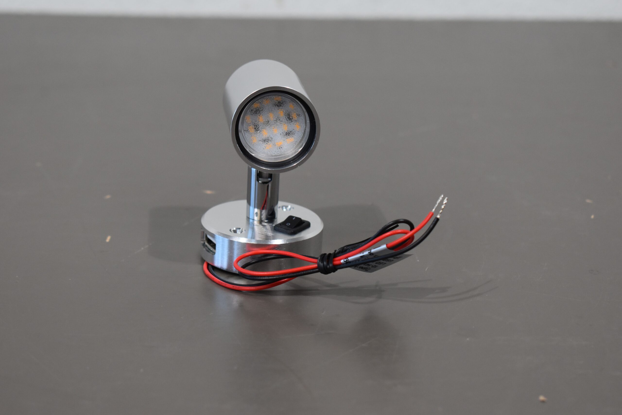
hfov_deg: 24.6
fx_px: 1425
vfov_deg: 16.6
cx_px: 311
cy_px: 208
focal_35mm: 82
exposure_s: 1/125
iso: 800
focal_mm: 55
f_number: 5.6
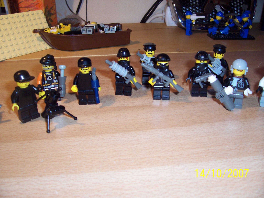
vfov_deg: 41.8
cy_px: 99
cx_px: 132
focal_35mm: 34
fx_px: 259
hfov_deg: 54.0
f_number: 2.7
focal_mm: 5.6
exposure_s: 1/60
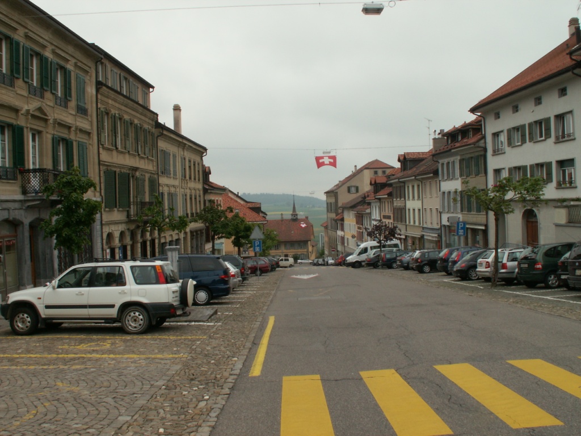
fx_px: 587
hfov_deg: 52.6
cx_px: 290
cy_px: 218
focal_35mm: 35
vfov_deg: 40.7
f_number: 8
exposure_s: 1/60
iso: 50
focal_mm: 5.86
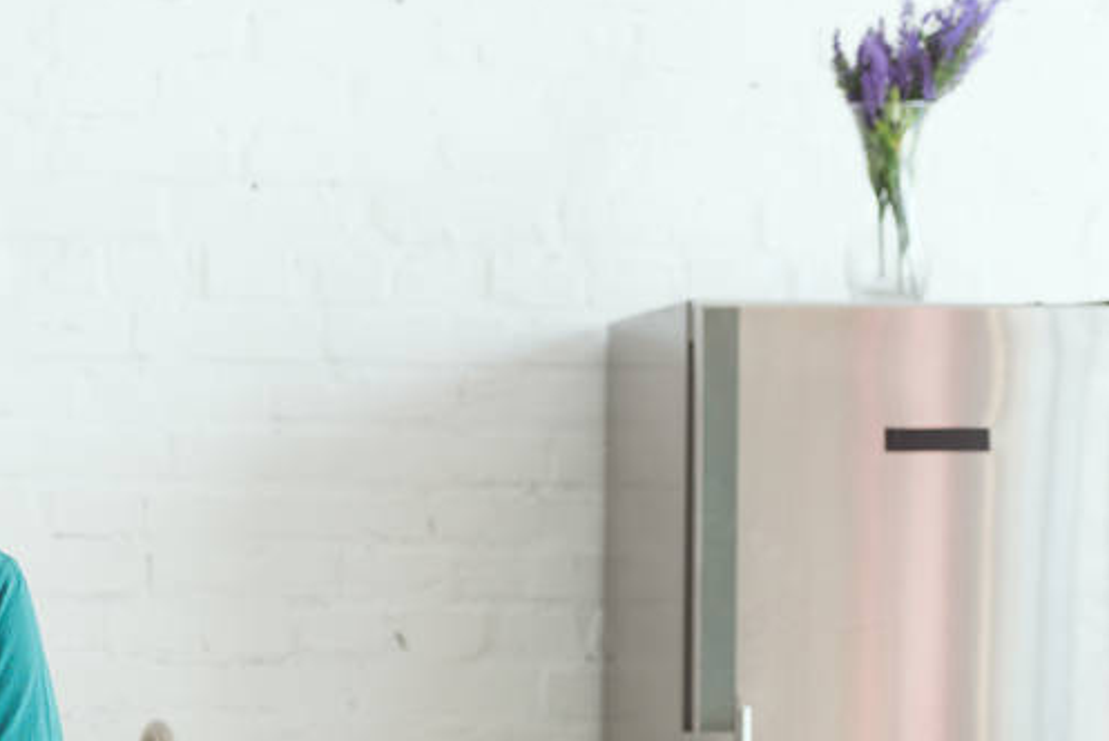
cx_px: 30
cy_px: 628
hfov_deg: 14.1
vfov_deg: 9.5
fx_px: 4438
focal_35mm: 144
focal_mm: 70
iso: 400
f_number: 3.5
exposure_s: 1/200
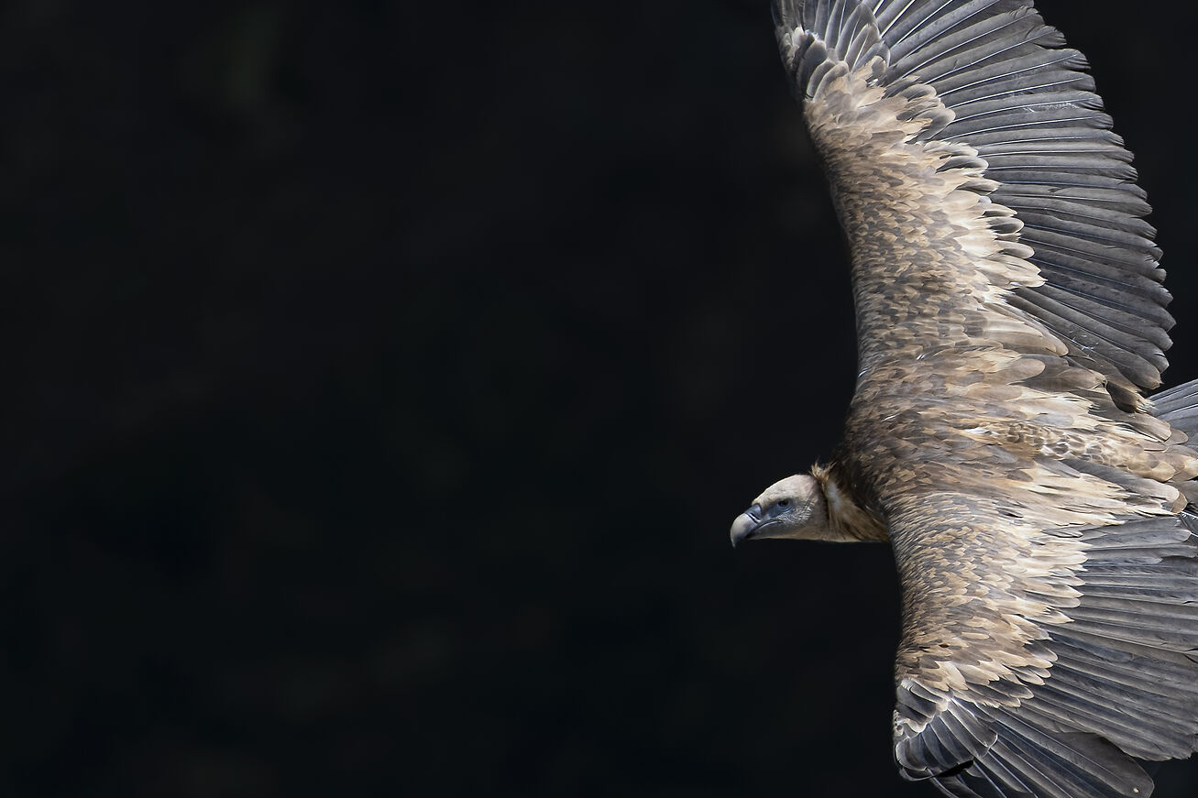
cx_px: 1063
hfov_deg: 1.5
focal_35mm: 1377
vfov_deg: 1.0
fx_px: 45815
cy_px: 374
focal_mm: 500
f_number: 6.3
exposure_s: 1/2500
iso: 320
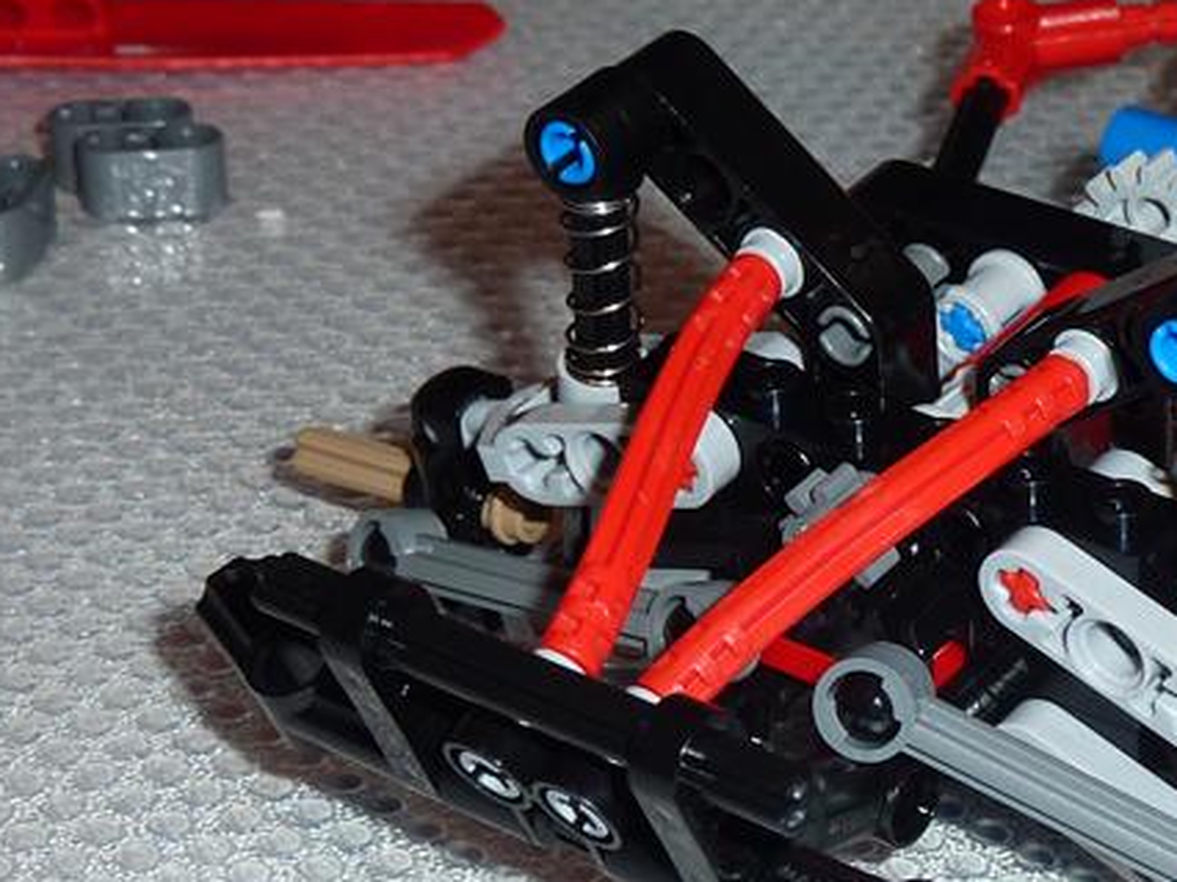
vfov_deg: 14.6
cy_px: 597
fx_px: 3432
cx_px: 984
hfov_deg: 19.2
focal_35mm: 101
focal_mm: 6.9
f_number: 4
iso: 100
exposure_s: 1/125
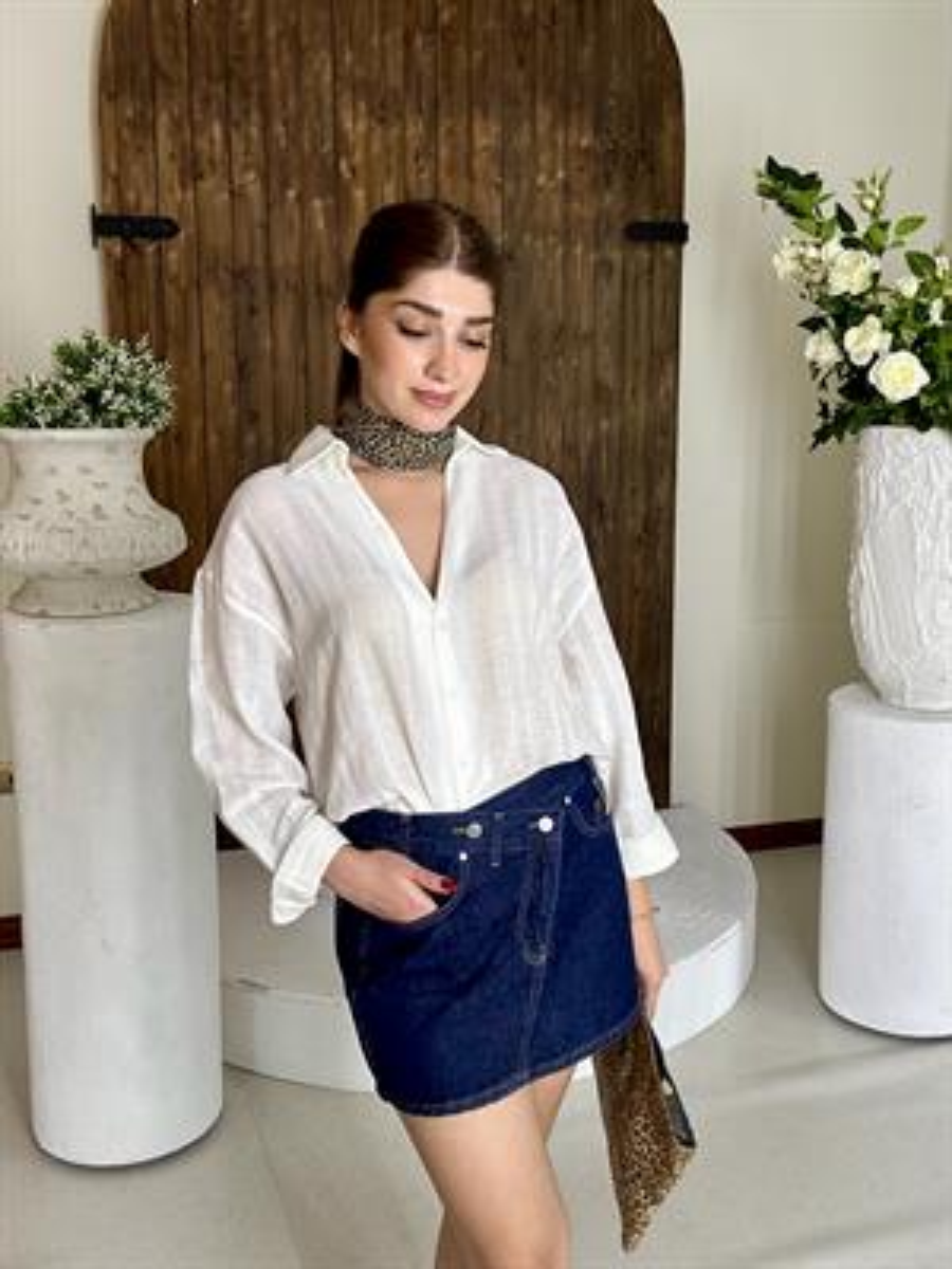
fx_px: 1100
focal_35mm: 30
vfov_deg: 60.0
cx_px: 476
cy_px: 634
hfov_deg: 46.8
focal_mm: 2.69
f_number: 1.9
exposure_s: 1/121
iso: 25
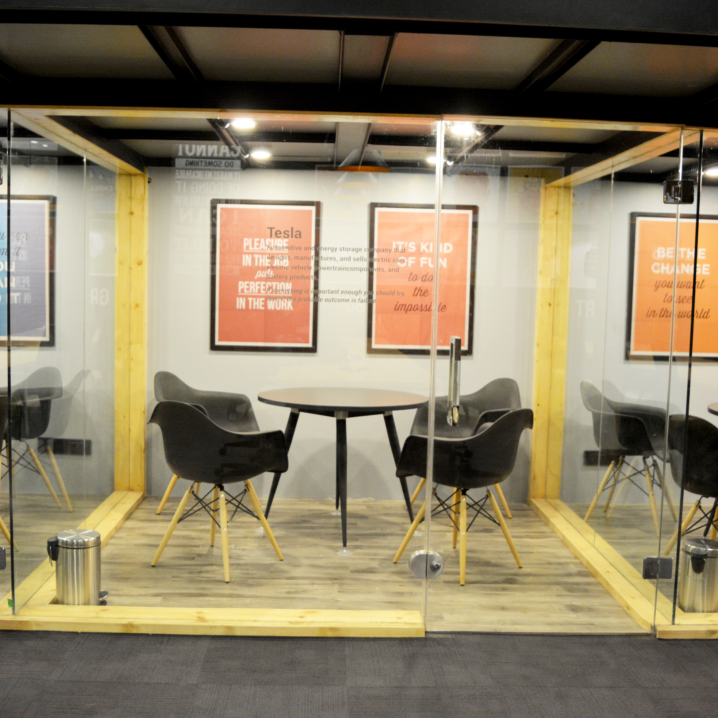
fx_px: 915
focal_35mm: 39
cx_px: 355
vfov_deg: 42.8
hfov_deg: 42.8
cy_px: 365
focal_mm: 20
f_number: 4
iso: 1250
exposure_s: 1/25
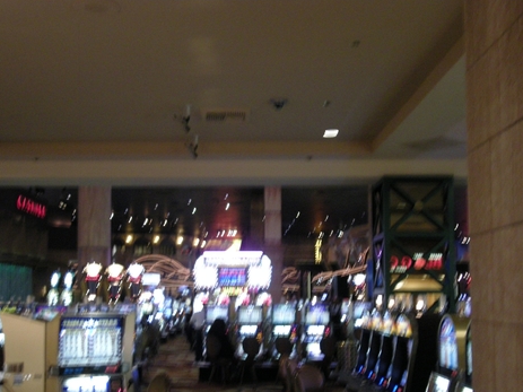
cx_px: 219
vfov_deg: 30.1
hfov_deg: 39.6
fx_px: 725
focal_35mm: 48
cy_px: 253
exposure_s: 1/13.2
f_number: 2.8
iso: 400
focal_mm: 7.9
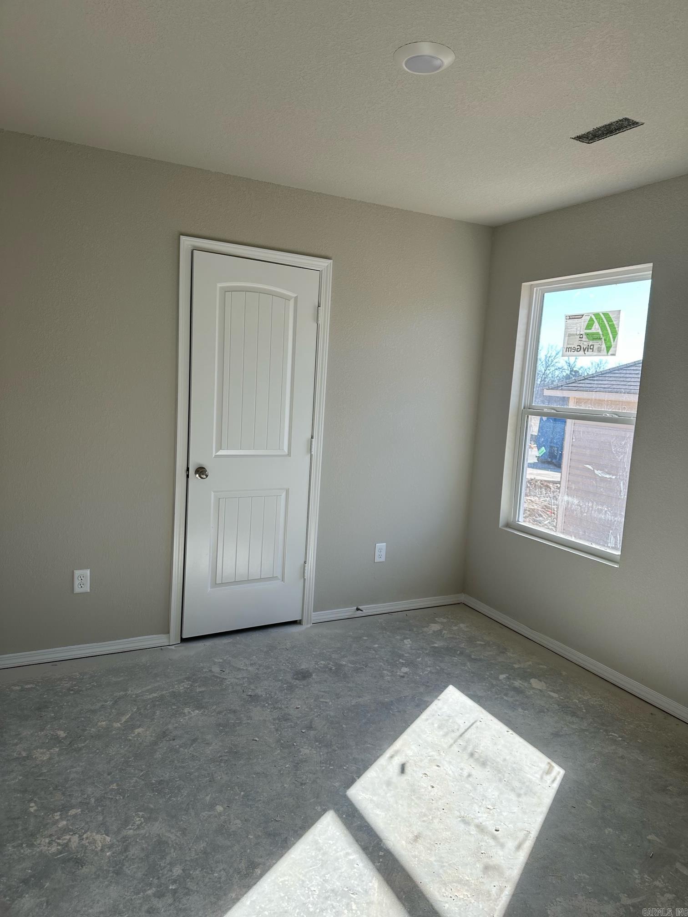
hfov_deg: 56.8
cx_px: 344
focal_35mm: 24
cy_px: 458
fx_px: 636
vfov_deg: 71.6
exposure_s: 1/779
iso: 80
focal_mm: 6.86
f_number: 1.78
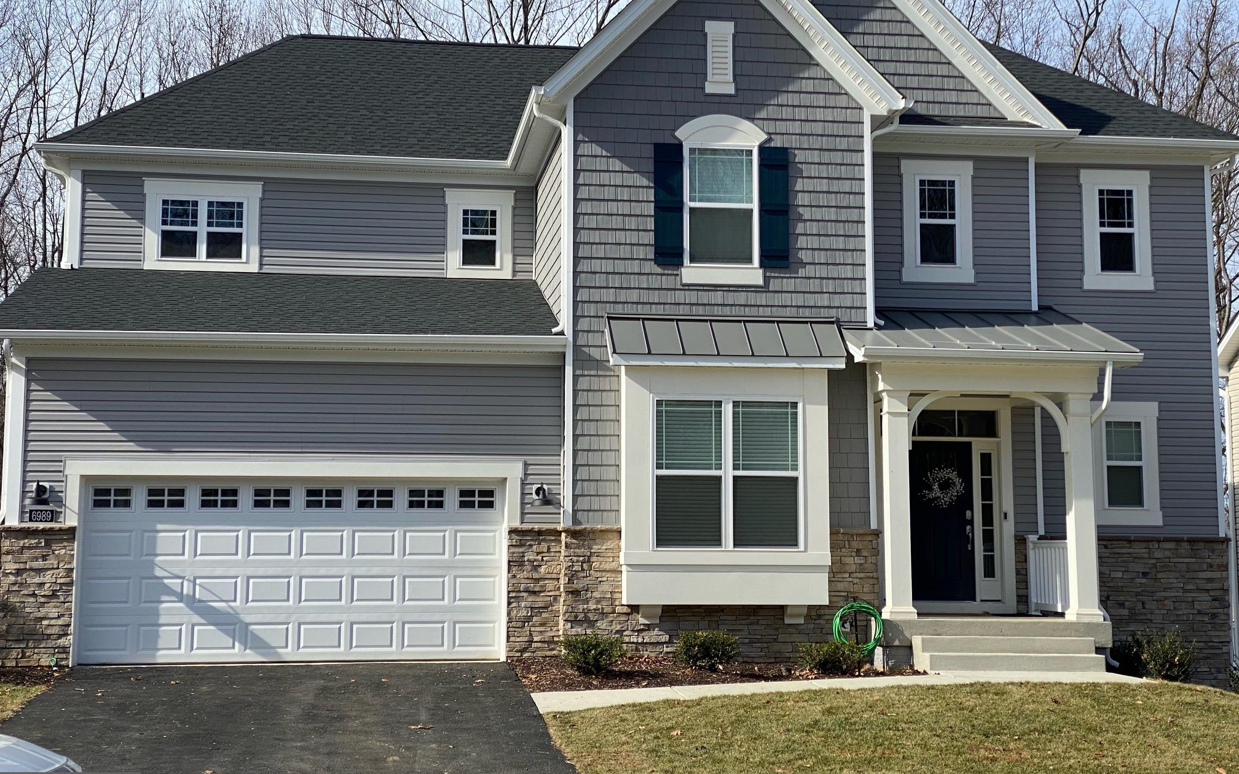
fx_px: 1891
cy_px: 351
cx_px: 616
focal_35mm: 56
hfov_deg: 36.3
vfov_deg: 23.1
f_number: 2
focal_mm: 6
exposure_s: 1/1453
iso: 20
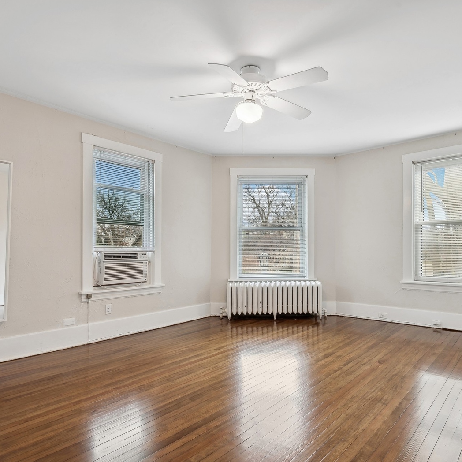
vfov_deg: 72.1
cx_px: 234
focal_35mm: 21
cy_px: 236
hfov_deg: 72.1
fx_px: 317
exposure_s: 1/8
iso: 200
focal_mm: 16
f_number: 9
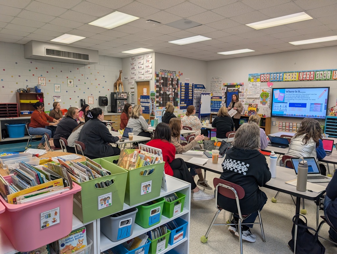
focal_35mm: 24
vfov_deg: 56.9
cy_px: 127
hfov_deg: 71.5
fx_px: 234
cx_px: 168
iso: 20
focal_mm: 6.9
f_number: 1.68
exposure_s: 1/421
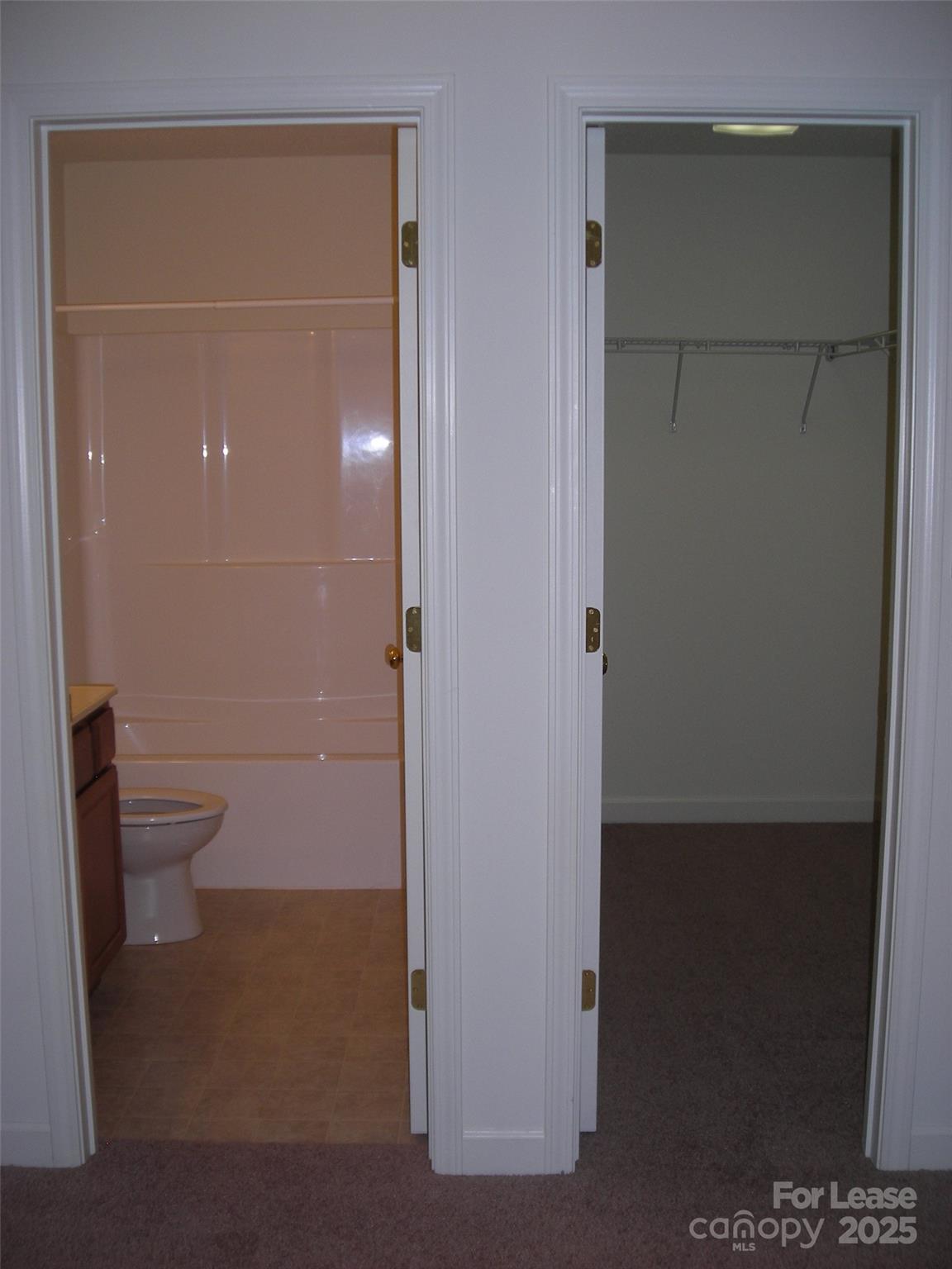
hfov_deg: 37.7
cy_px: 634
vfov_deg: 49.0
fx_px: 1393
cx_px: 476
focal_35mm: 38
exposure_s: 1/60
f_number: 3.2
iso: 58
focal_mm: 6.3
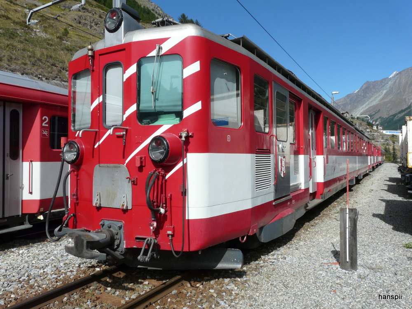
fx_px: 333
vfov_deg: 49.7
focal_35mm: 28
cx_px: 206
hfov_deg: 63.4
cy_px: 154
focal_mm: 4.6
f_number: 6.3
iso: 100
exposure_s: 1/400
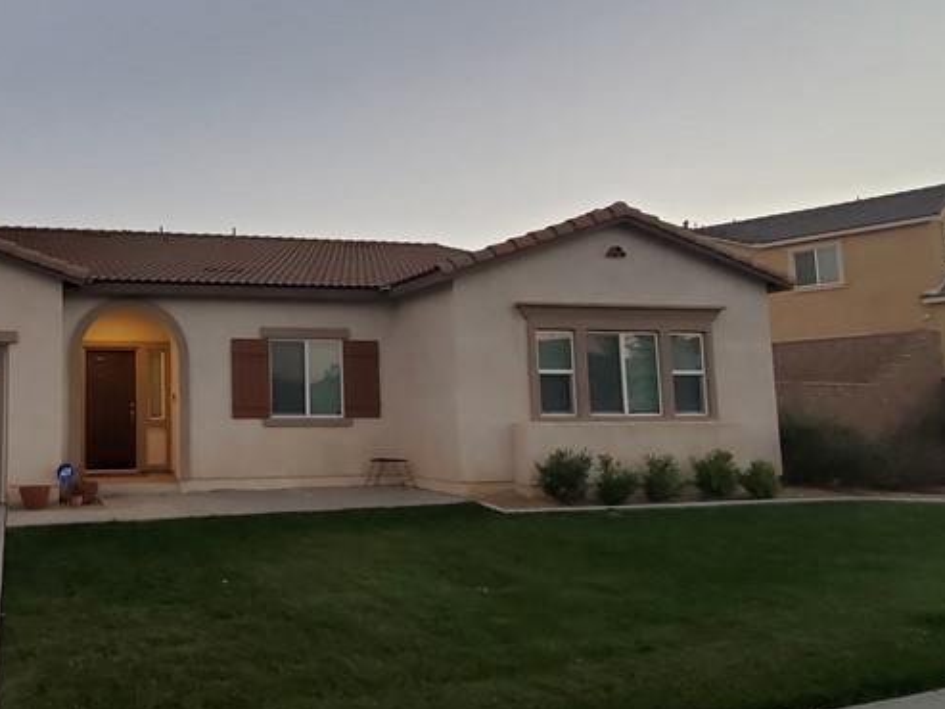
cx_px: 159
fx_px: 737
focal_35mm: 27
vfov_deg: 51.3
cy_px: 322
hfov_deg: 59.0
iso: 125
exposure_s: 1/60
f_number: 2.2
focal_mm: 1.8
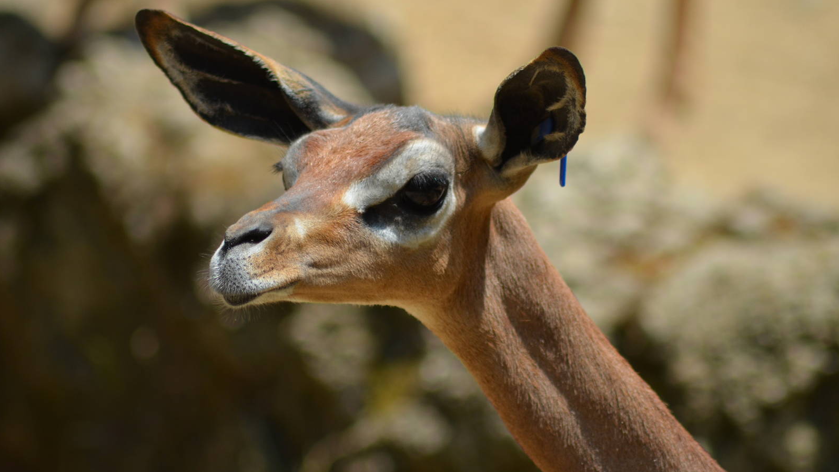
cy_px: 232
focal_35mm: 472
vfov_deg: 2.6
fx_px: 10500
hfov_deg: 4.6
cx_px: 419
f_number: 5.6
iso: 400
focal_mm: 300
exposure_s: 1/1600
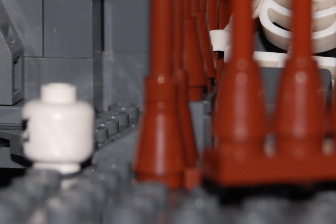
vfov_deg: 5.1
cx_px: 197
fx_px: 2496
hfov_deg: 7.7
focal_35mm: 268
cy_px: 1
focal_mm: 55
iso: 400
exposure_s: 1/60
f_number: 5.6
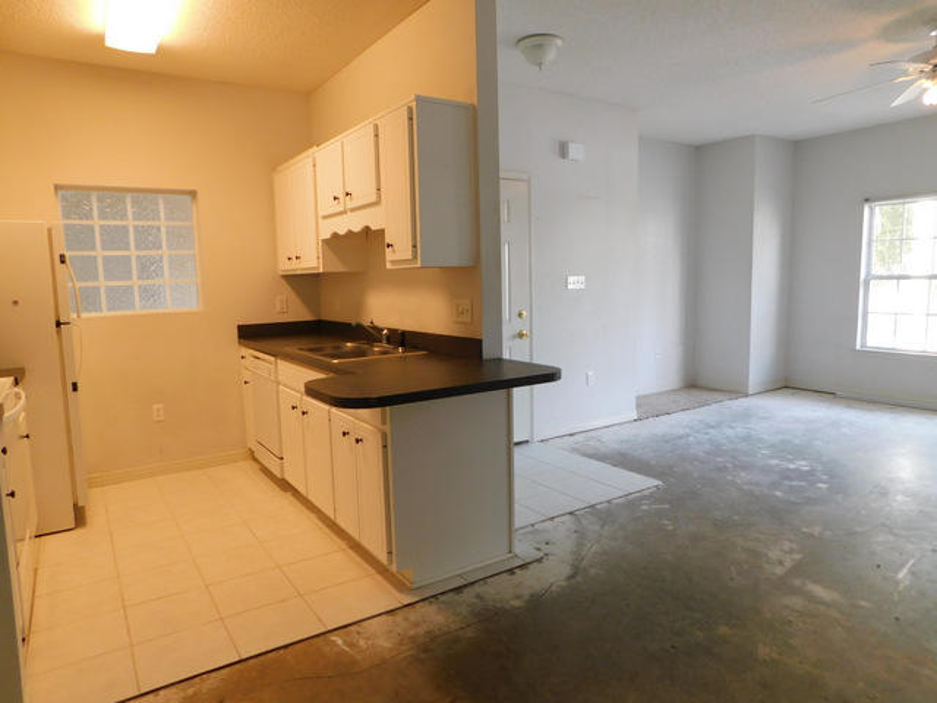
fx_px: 623
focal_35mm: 23
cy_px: 352
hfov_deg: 73.9
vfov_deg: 58.9
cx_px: 468
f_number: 3
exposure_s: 1/30
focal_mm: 4
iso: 180
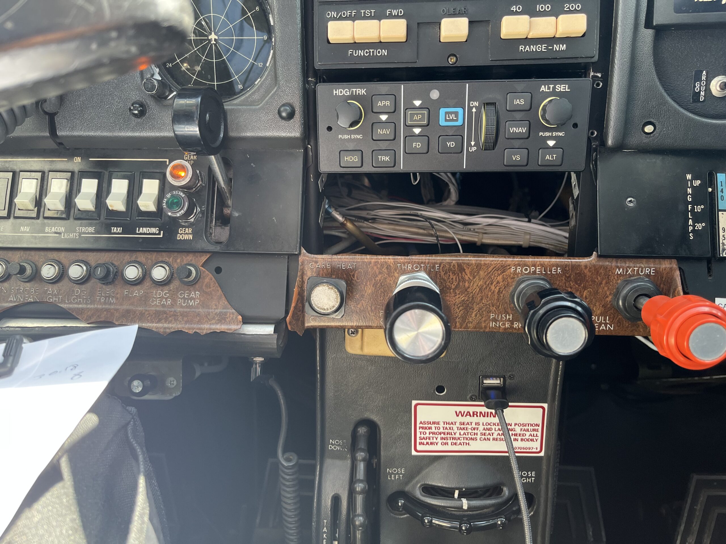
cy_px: 272
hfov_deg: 67.3
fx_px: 545
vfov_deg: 53.1
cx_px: 363
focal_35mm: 26
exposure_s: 1/121
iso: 100
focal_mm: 5.1
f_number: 1.6
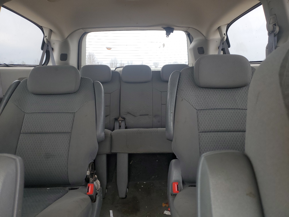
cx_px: 144
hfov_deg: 67.3
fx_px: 217
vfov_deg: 53.1
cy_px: 108
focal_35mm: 26
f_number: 1.5
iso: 50
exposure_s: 1/189
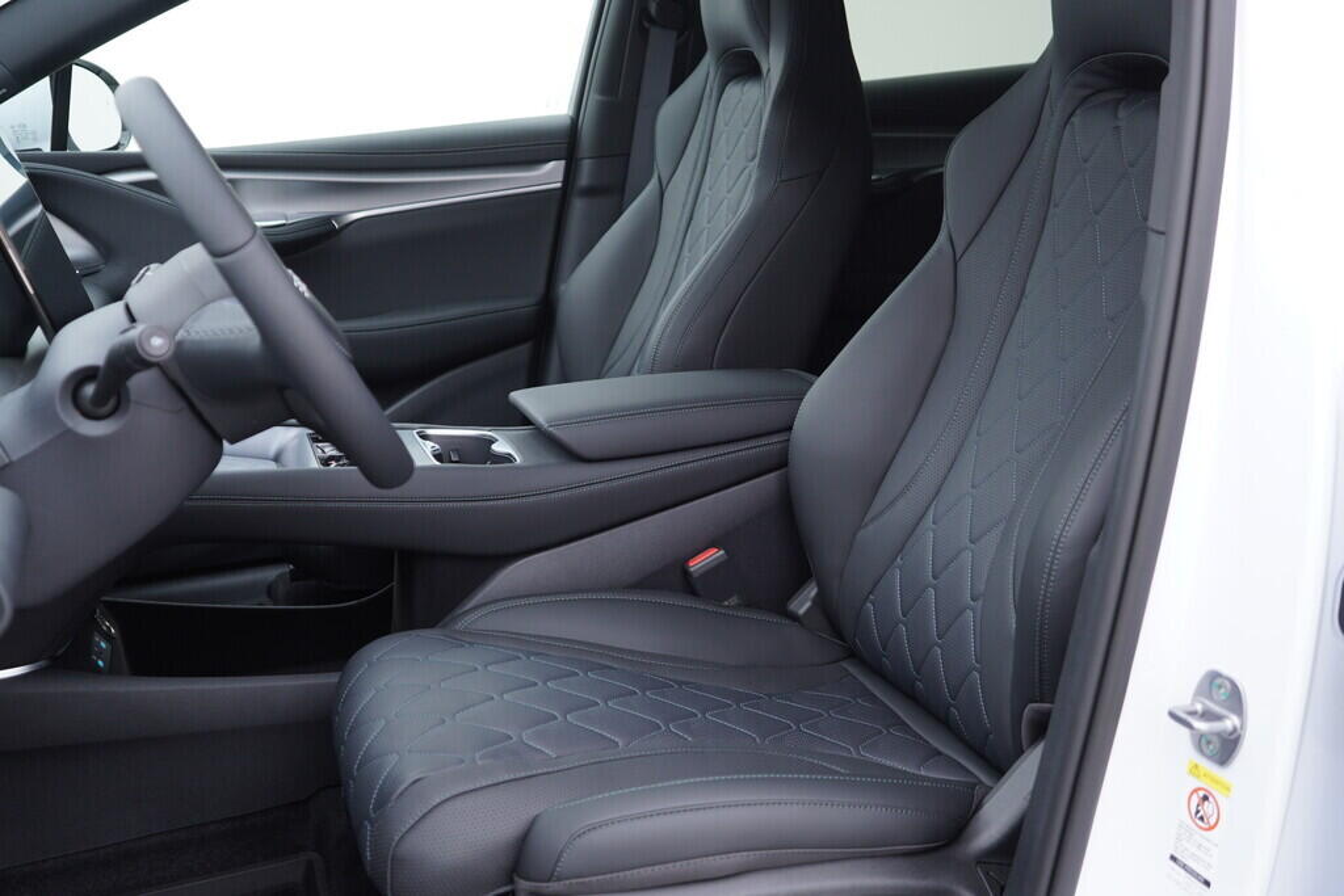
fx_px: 1344
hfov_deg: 53.1
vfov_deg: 36.9
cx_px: 672
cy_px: 448
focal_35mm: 36
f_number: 2.8
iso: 160
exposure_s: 1/40
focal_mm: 24
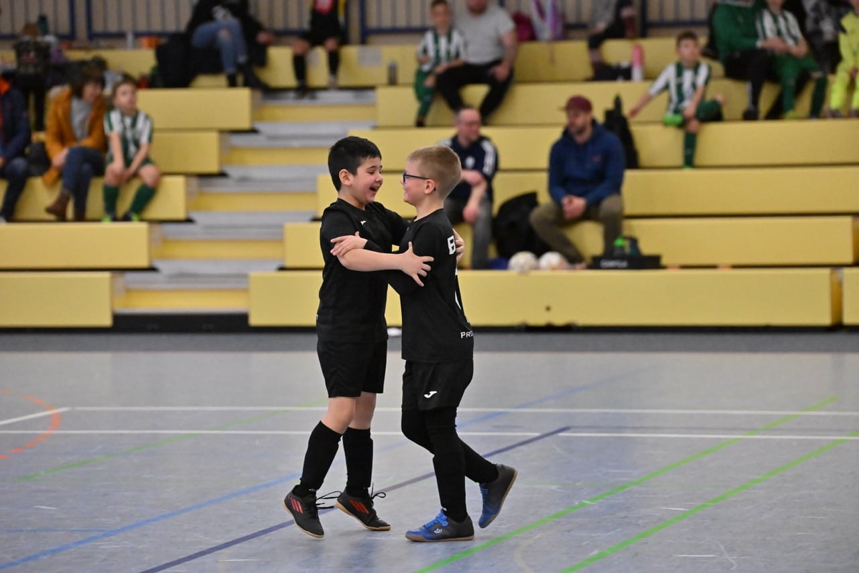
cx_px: 430
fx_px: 3817
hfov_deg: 12.8
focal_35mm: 160
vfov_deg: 8.6
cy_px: 286
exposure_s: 1/1250
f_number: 3.5
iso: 8000
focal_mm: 160
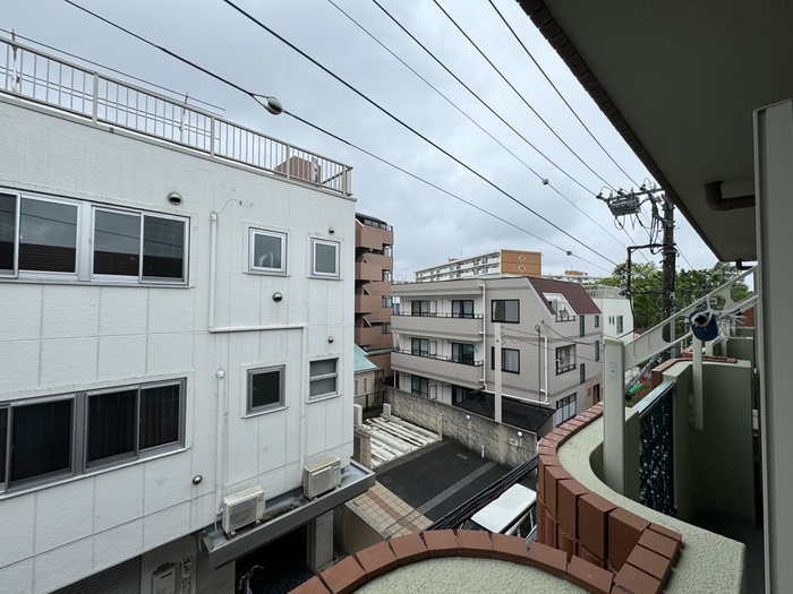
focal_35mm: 14
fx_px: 321
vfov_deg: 85.7
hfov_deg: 102.1
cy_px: 297
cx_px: 396
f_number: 2.2
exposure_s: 1/467
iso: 40
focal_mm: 2.22
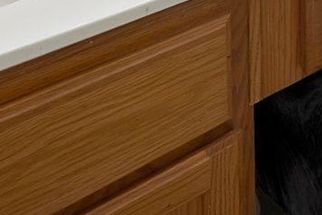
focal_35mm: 67
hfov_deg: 23.8
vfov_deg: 13.0
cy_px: -349
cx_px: 483
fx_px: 599
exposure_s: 1/6
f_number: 9
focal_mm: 12
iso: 640
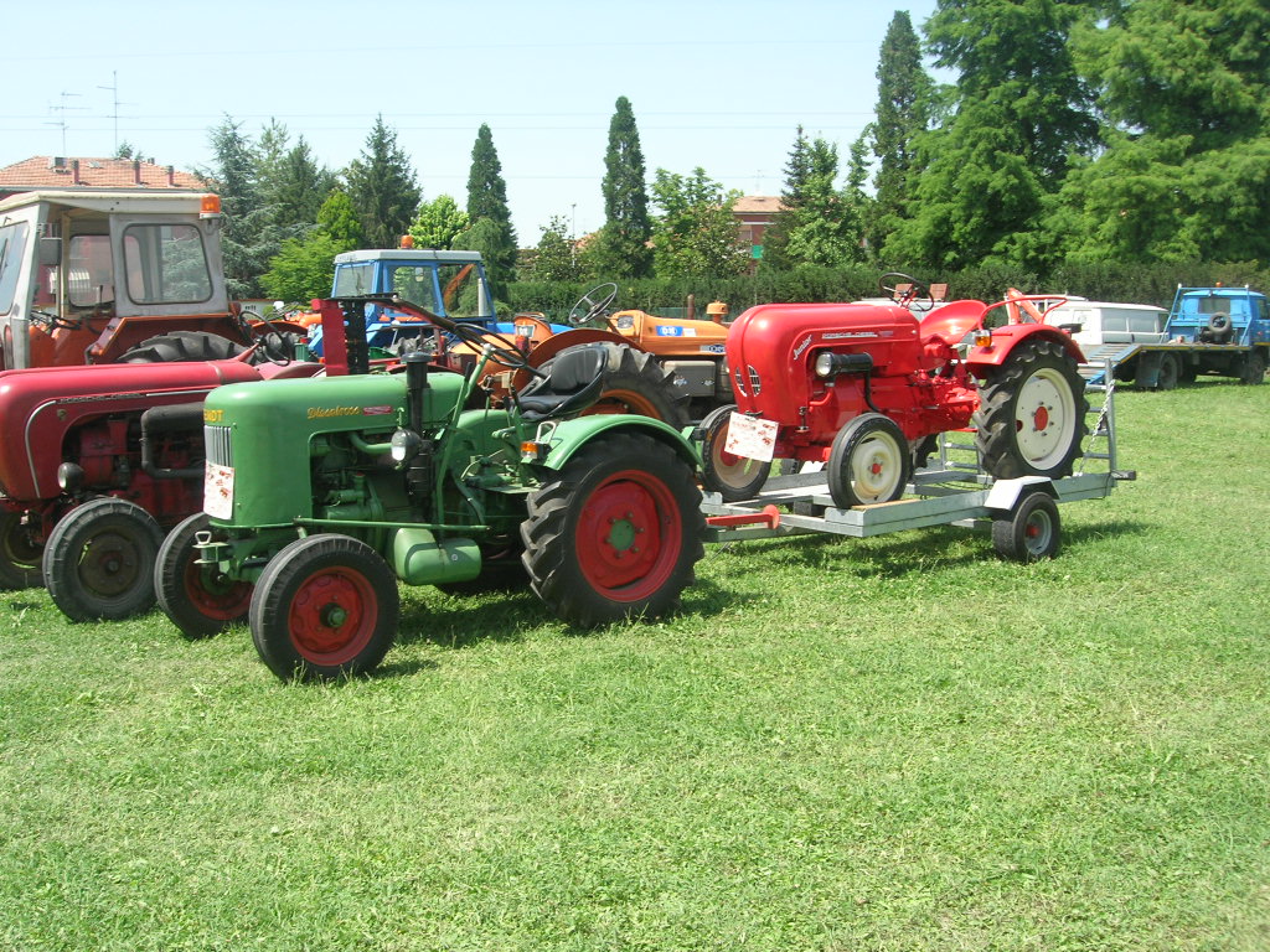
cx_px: 635
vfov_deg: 37.7
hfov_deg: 49.0
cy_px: 476
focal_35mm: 38
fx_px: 1394
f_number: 4.8
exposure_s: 1/254
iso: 64
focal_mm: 7.8
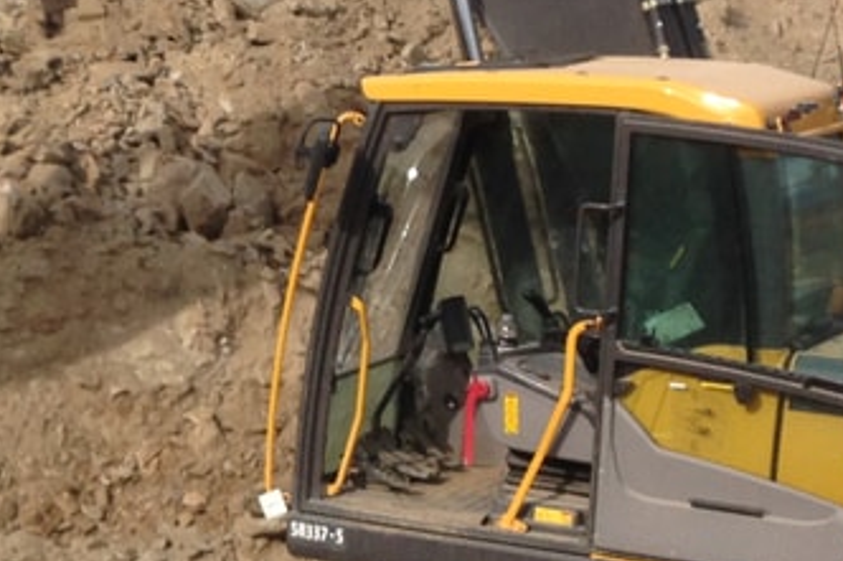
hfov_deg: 14.6
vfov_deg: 9.9
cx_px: -34
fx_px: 3230
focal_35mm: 138
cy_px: 381
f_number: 2.4
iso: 50
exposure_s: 1/1427
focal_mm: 4.12
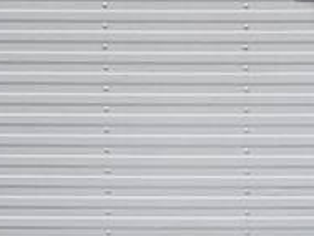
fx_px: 1933
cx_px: 354
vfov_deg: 6.4
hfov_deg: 9.2
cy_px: 698
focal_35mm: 213
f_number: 1.9
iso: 40
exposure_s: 1/2079
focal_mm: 2.9
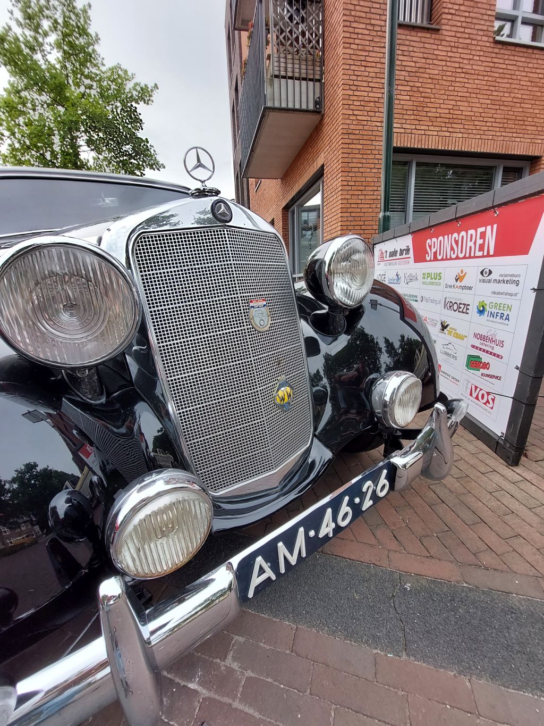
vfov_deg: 106.2
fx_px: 272
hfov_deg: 89.9
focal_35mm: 13
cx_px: 272
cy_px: 363
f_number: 2.2
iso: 50
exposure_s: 1/349
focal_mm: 1.74
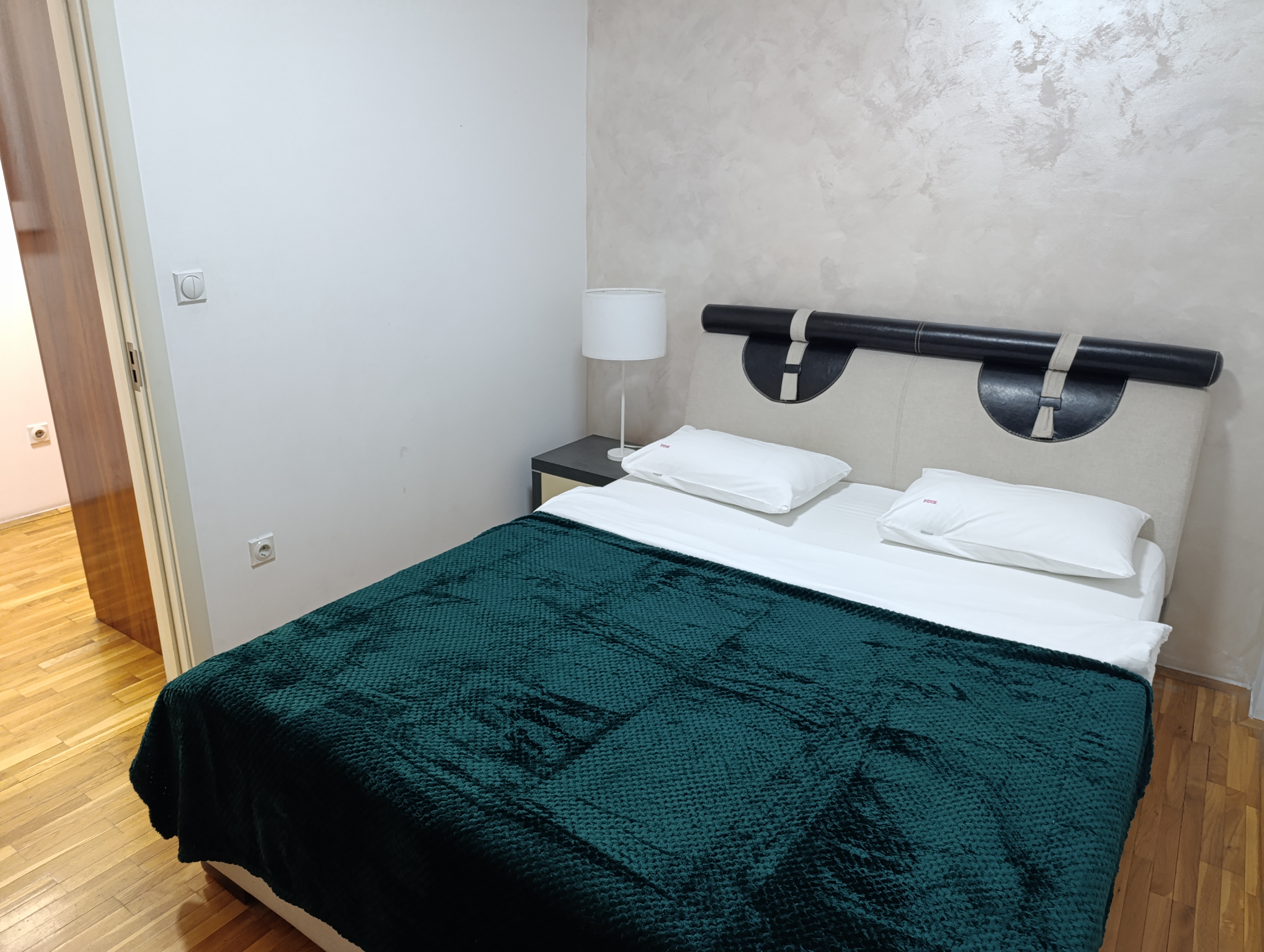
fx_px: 841
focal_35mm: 23
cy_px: 476
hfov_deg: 73.8
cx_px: 632
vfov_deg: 59.0
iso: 1250
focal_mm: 6.14
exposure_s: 1/50
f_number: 1.6
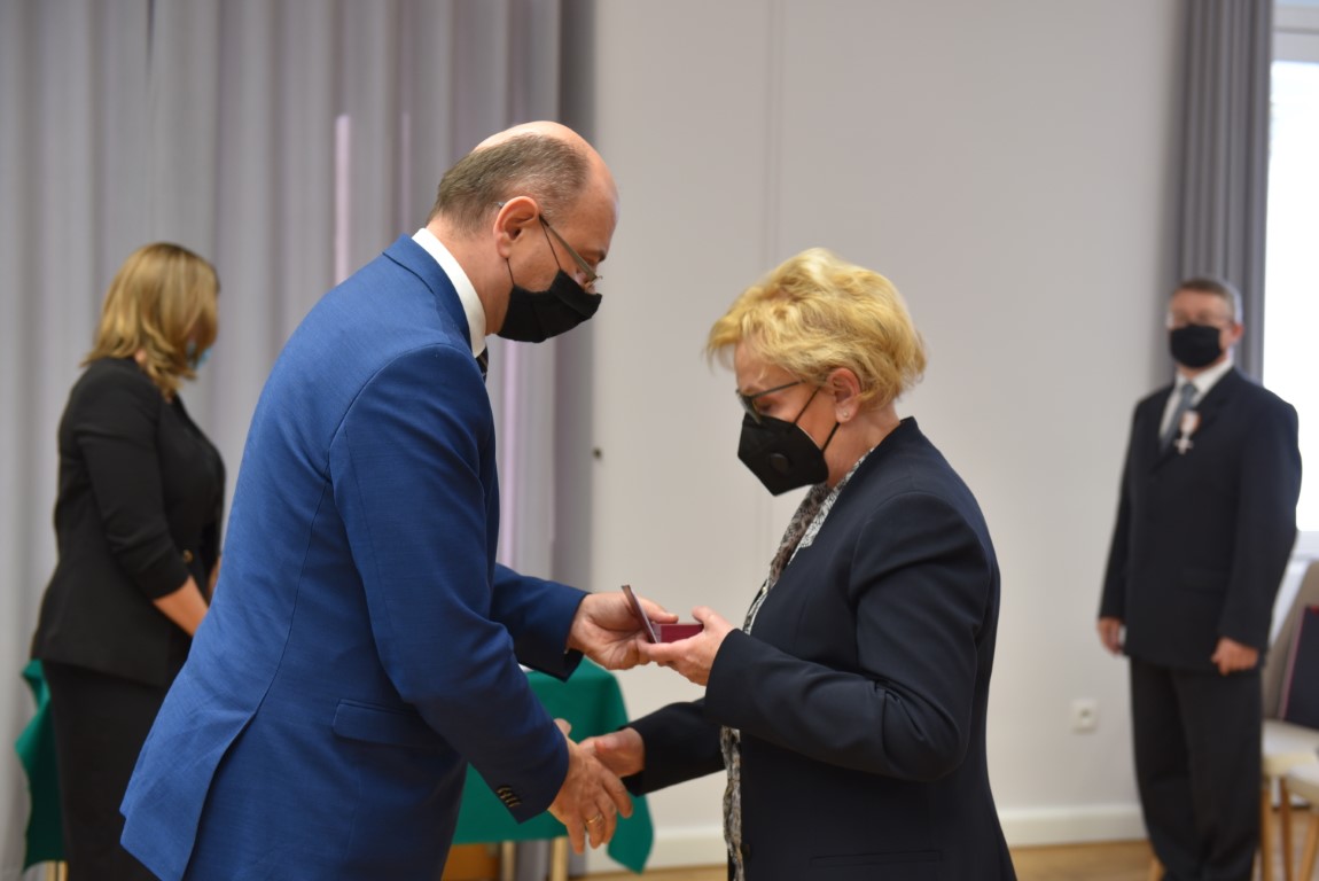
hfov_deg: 38.2
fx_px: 1906
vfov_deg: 26.0
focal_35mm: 52
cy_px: 440
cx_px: 660
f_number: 4
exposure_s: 1/60
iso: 640
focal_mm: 52
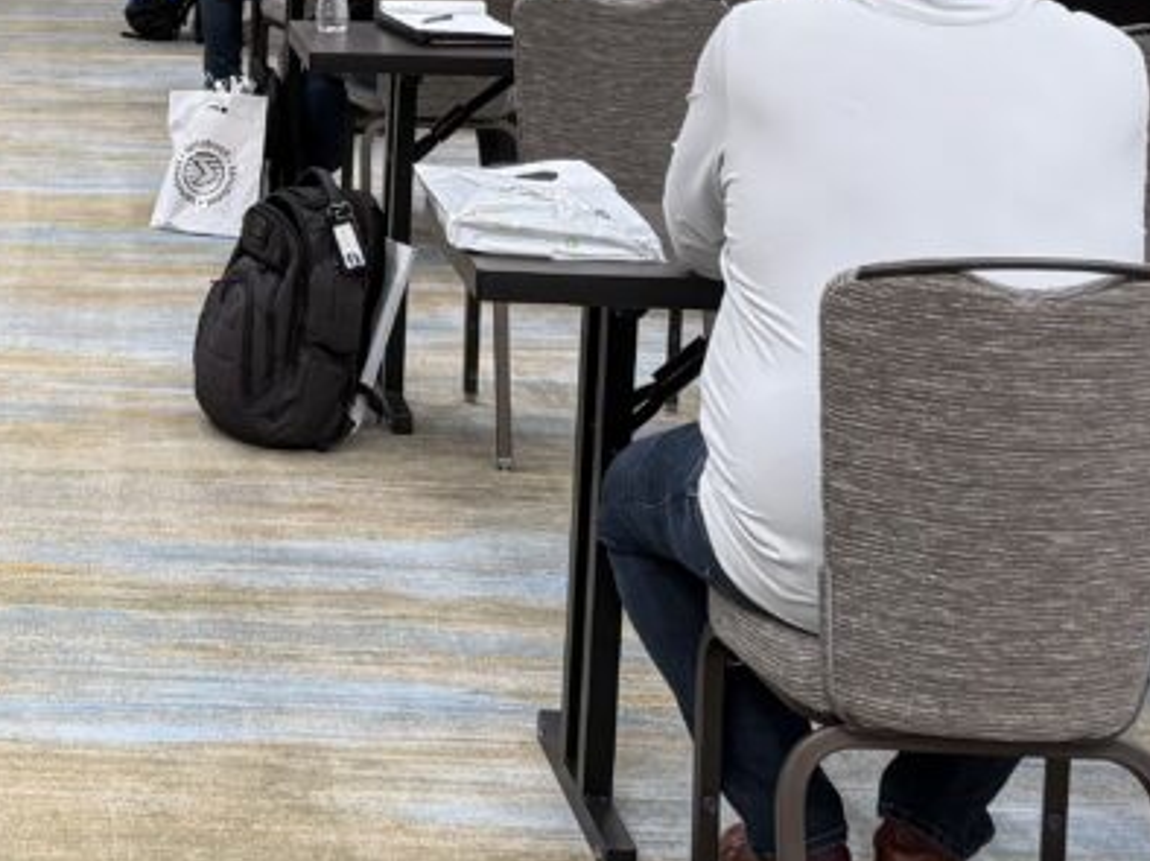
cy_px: -137
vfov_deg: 18.0
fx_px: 2590
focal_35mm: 78
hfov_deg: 24.0
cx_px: 9
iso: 200
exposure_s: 1/120
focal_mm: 6.76
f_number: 1.78
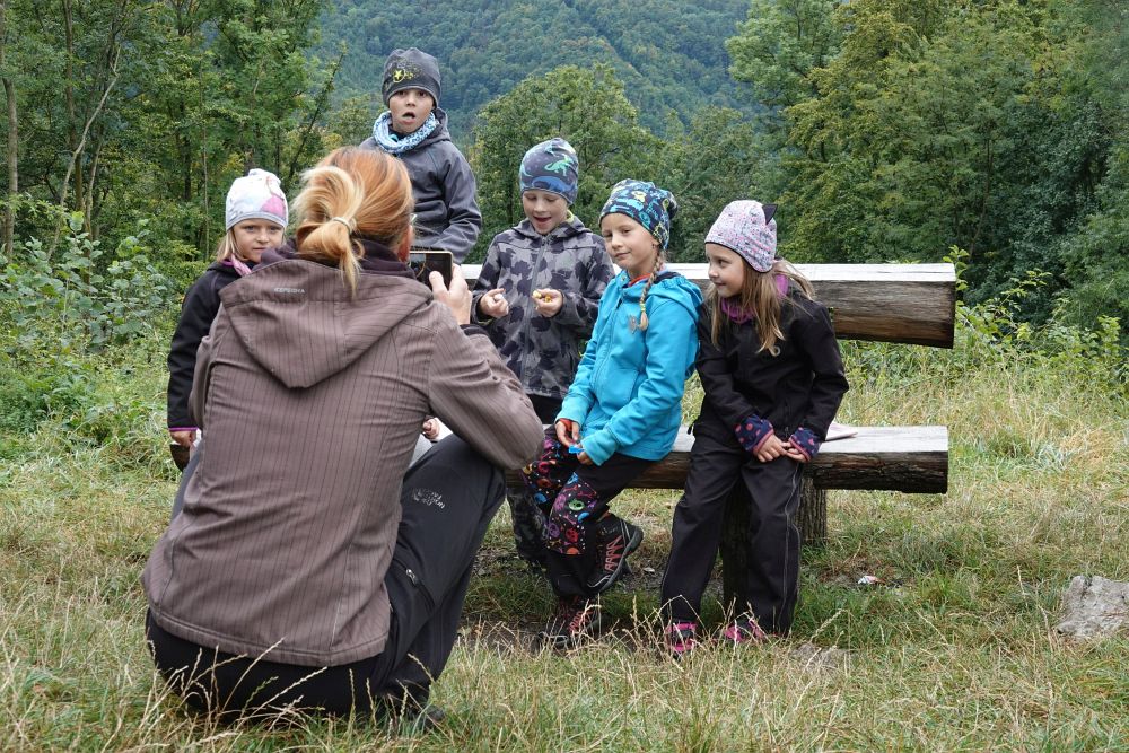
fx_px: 1913
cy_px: 376
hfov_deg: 32.9
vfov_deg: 22.3
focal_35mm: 61
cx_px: 564
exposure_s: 1/80
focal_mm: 22.46
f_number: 7.1
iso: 250
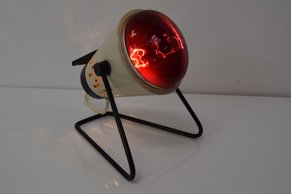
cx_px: 146
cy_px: 97
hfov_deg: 53.1
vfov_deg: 36.9
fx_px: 291
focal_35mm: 36
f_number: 10
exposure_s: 1/400
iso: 1600
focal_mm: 24
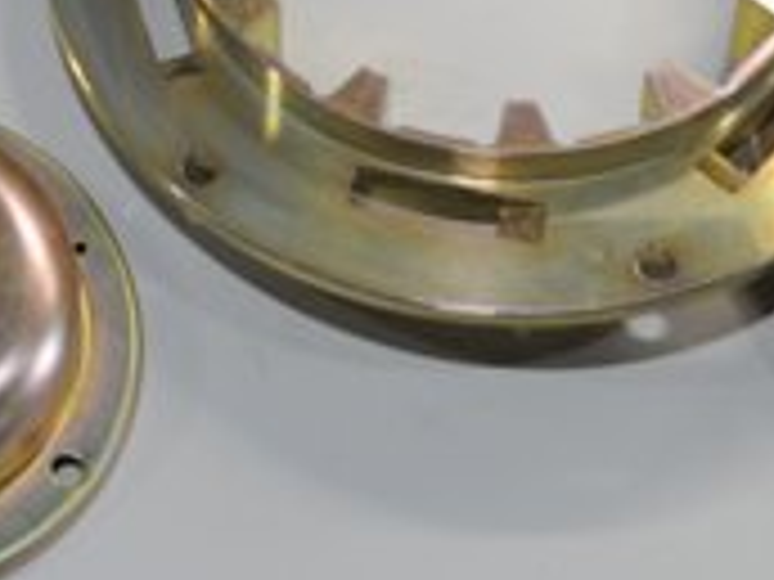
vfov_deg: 10.2
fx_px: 3041
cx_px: 45
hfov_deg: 14.3
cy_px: -531
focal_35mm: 136
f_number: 4.5
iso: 800
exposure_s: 1/100
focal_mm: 32
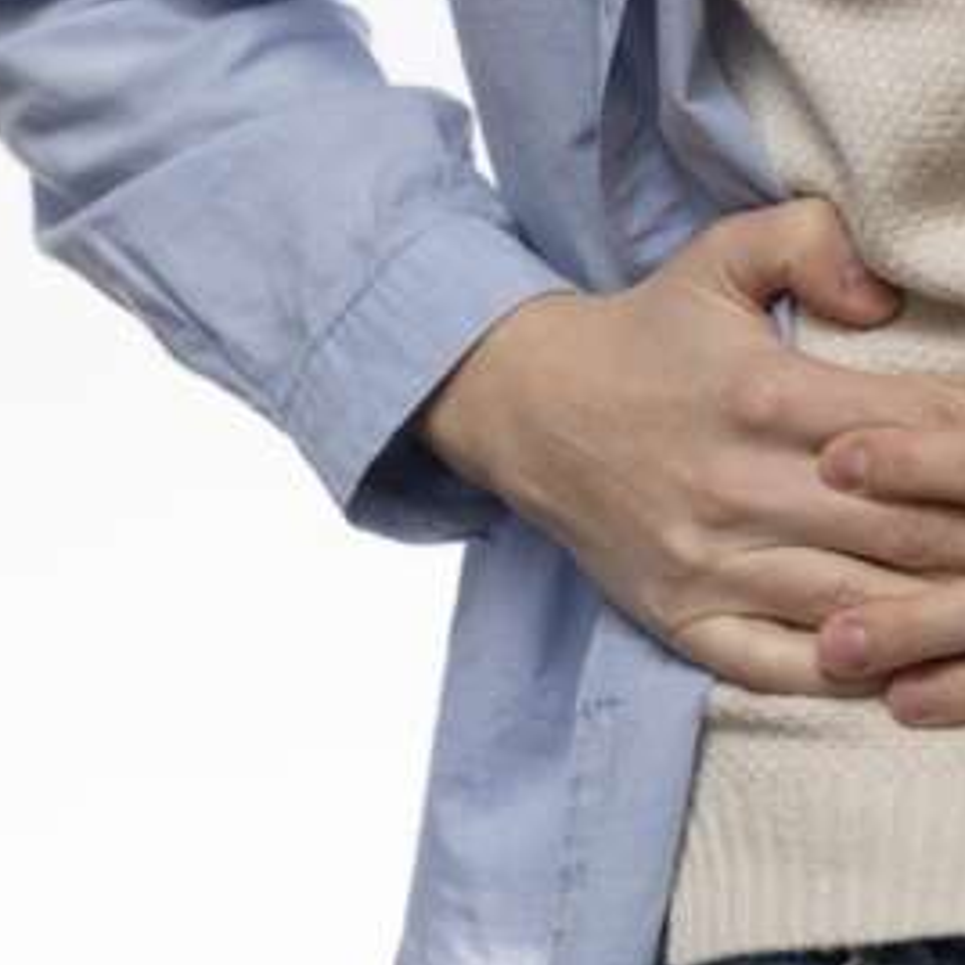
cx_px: 1152
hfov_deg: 4.0
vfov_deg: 4.0
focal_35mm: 438
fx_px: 13814
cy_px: 394
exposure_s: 1/250
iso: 200
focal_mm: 90
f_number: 4
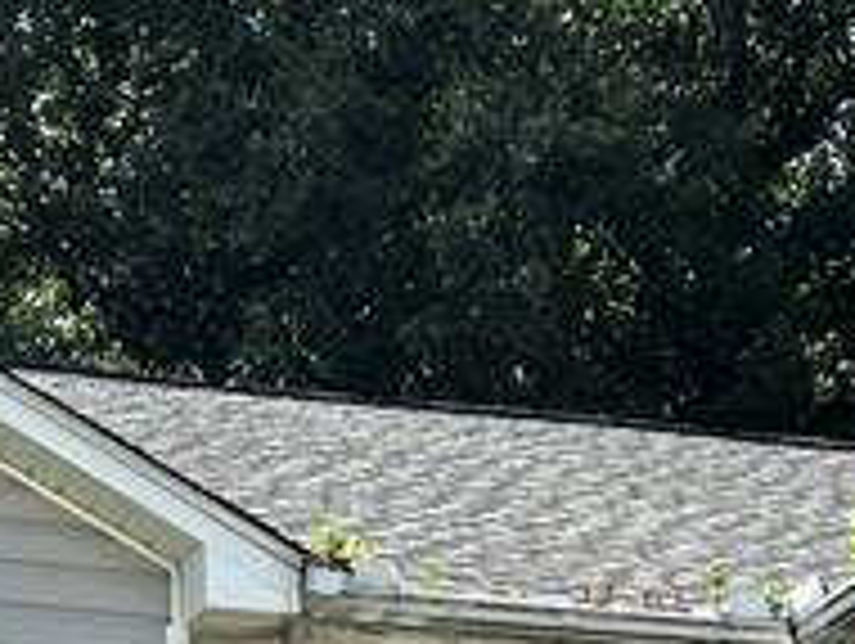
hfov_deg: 14.1
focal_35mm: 140
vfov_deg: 9.7
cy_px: 1405
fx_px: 3462
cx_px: 526
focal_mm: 5.7
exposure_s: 1/1724
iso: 50
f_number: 1.5
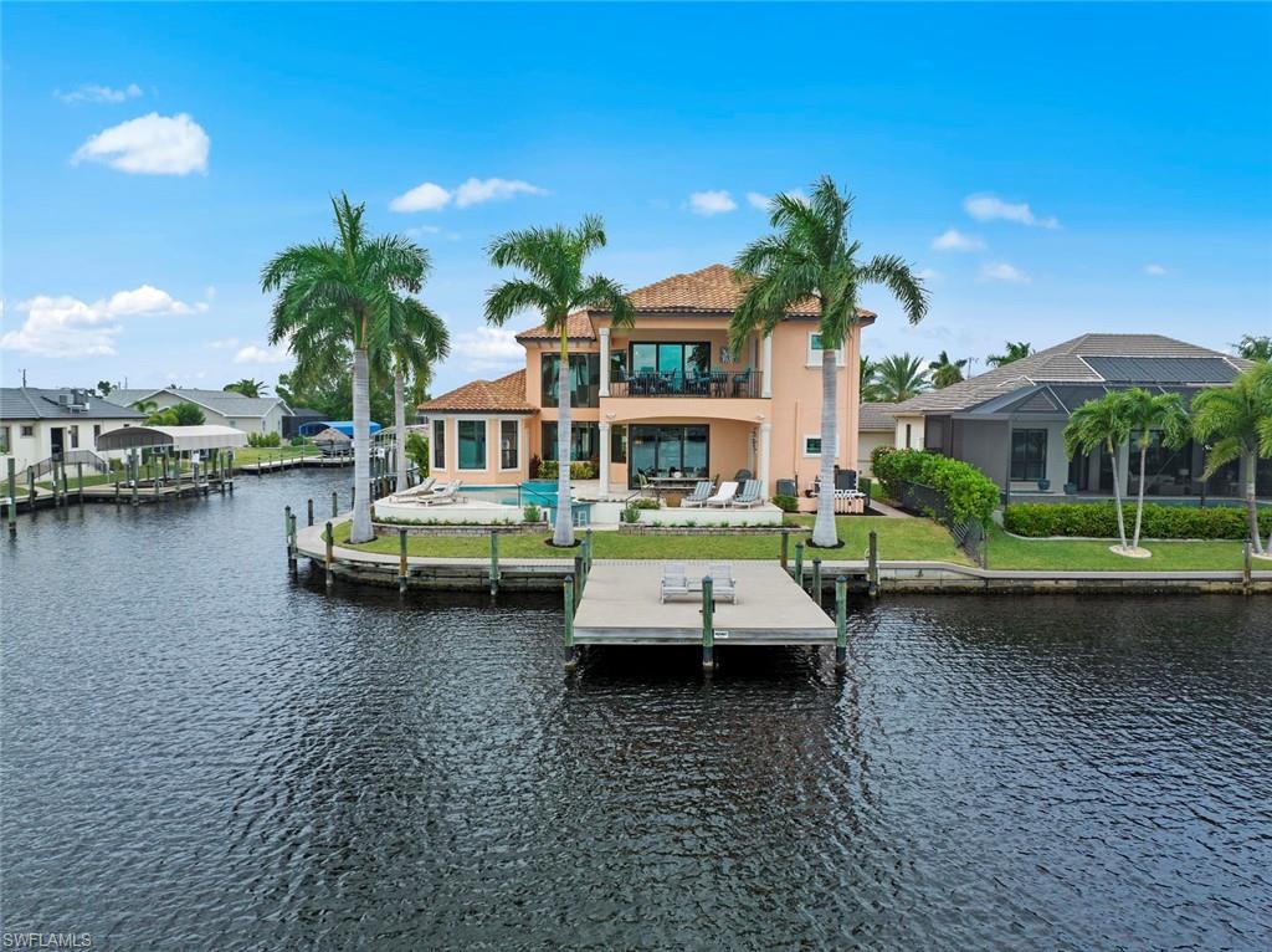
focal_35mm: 24
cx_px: 636
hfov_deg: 71.6
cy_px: 476
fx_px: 881
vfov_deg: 56.7
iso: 150
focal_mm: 12.29
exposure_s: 1/1600
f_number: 2.8
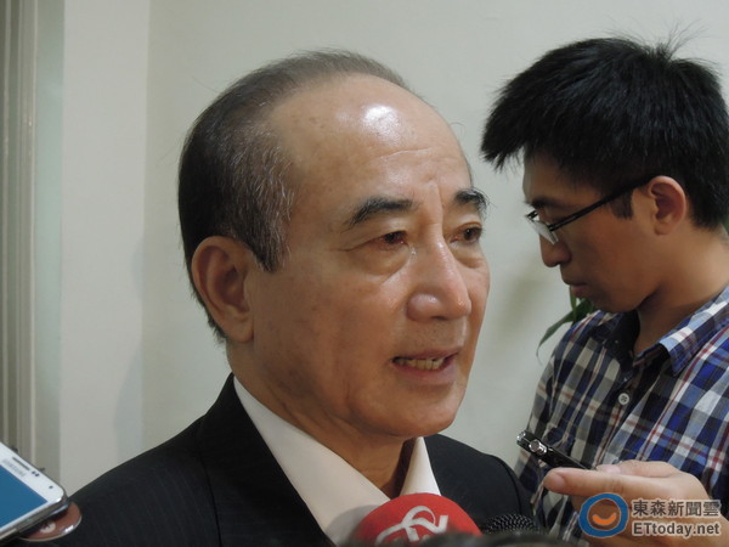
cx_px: 364
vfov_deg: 23.7
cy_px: 274
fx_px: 1306
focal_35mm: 62
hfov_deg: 31.2
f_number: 4.2
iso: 800
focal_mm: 11.1
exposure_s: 1/20
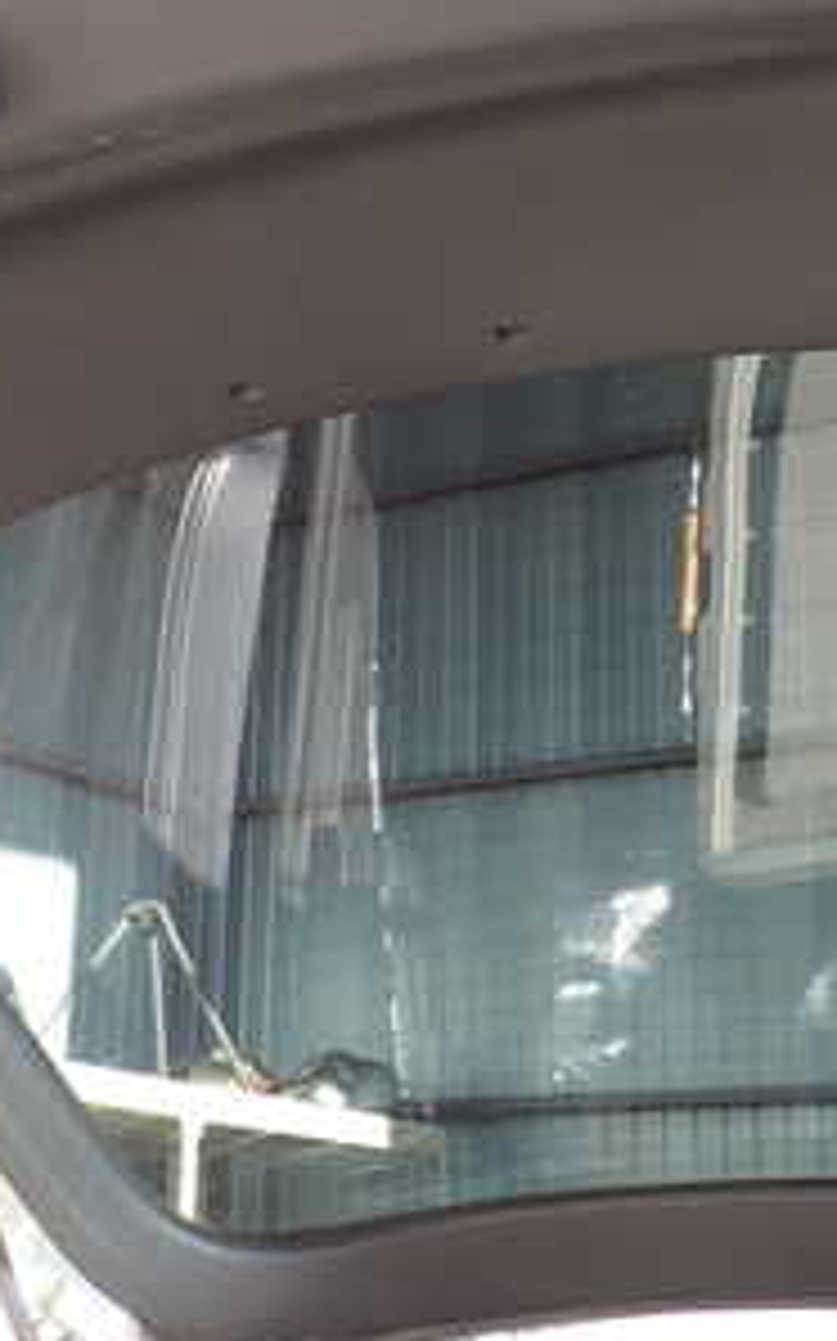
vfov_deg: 31.9
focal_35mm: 64
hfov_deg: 20.3
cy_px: 567
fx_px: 2338
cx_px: 428
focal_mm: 5.4
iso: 100
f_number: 2.3
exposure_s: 1/80
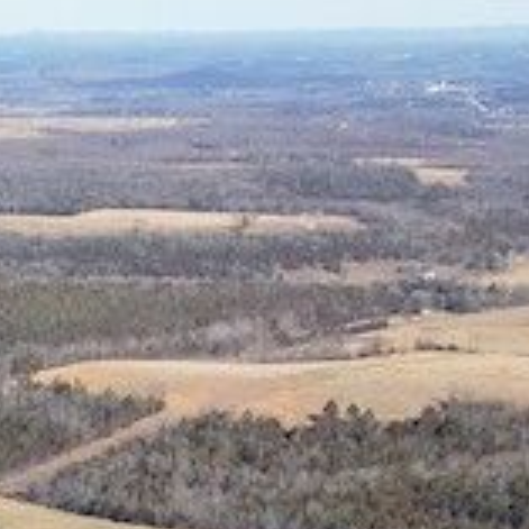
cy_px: 1075
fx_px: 2334
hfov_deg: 11.2
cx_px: -660
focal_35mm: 135
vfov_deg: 11.6
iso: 100
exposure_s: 1/25
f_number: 2.8
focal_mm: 4.5
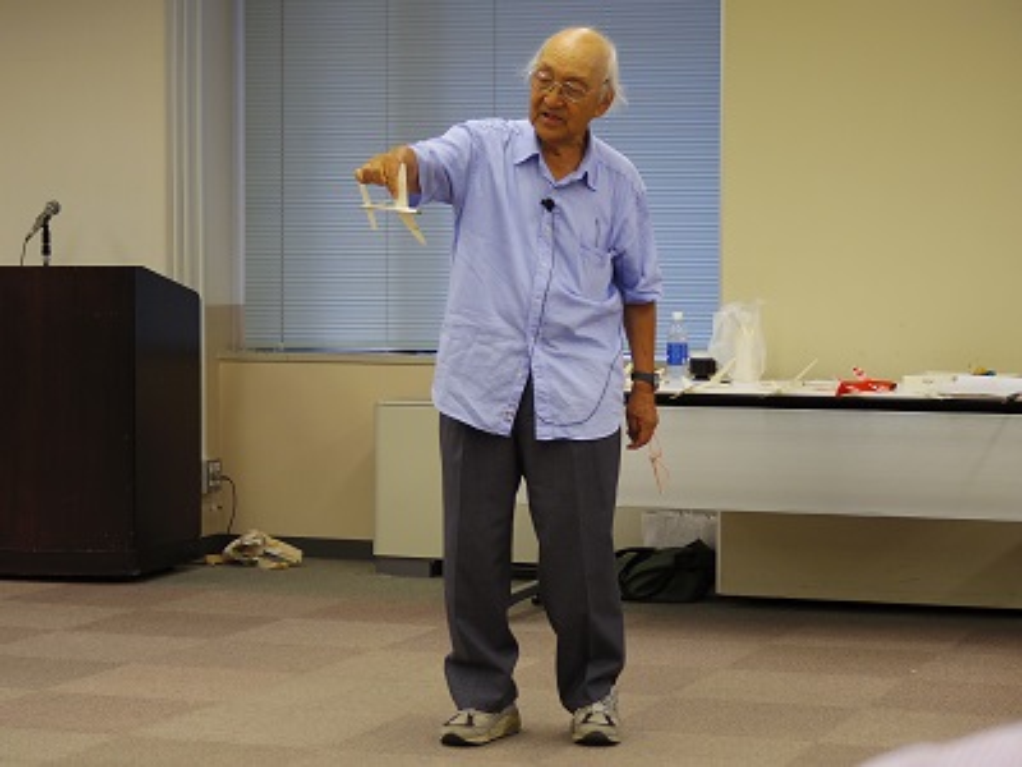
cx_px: 511
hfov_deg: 21.3
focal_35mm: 92
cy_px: 384
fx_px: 2716
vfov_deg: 16.1
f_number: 2.8
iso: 320
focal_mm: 19.9
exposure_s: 1/125
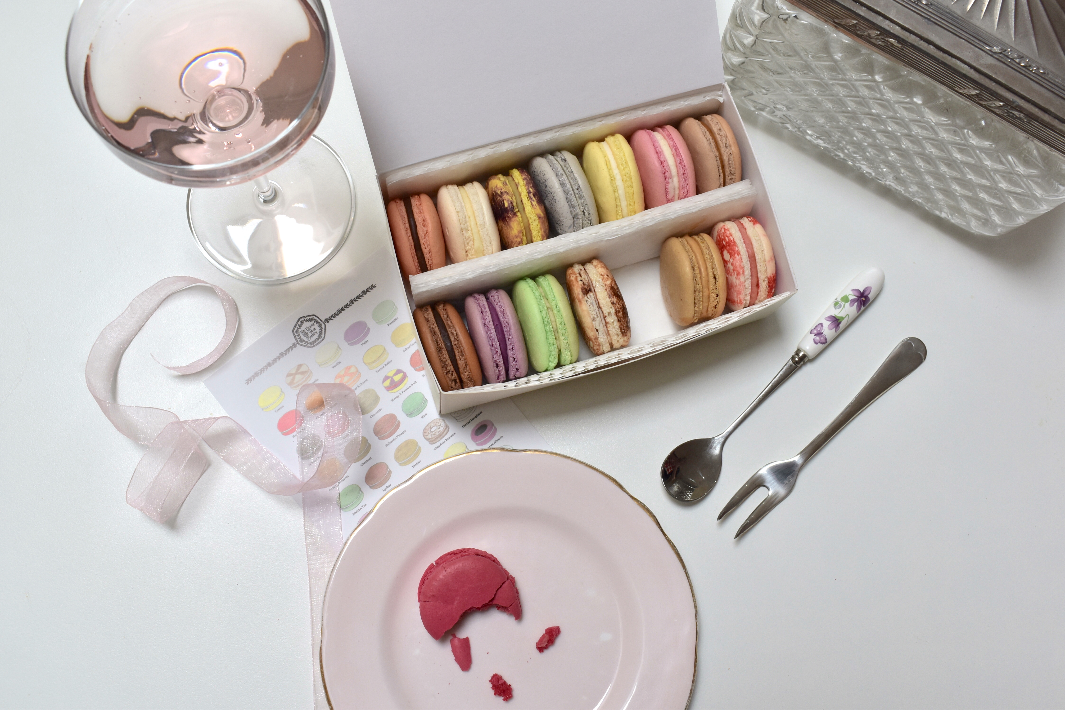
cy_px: 355
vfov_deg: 35.5
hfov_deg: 51.3
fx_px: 1110
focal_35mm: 38
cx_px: 532
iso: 360
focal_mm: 25
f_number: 8
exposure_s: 1/60
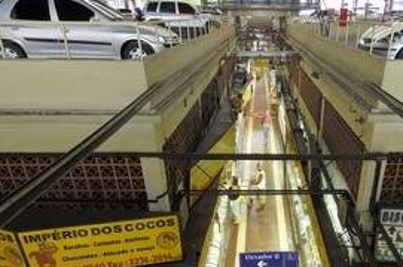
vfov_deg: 45.8
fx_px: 313
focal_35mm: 28
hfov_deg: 63.8
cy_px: 172
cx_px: 270
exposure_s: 1/1.67
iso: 100
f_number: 6.3
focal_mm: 12
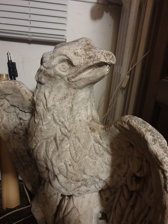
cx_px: 84
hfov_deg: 53.1
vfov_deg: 67.3
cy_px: 112
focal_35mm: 26
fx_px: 168
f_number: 1.5
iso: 320
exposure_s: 1/14
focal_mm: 4.3
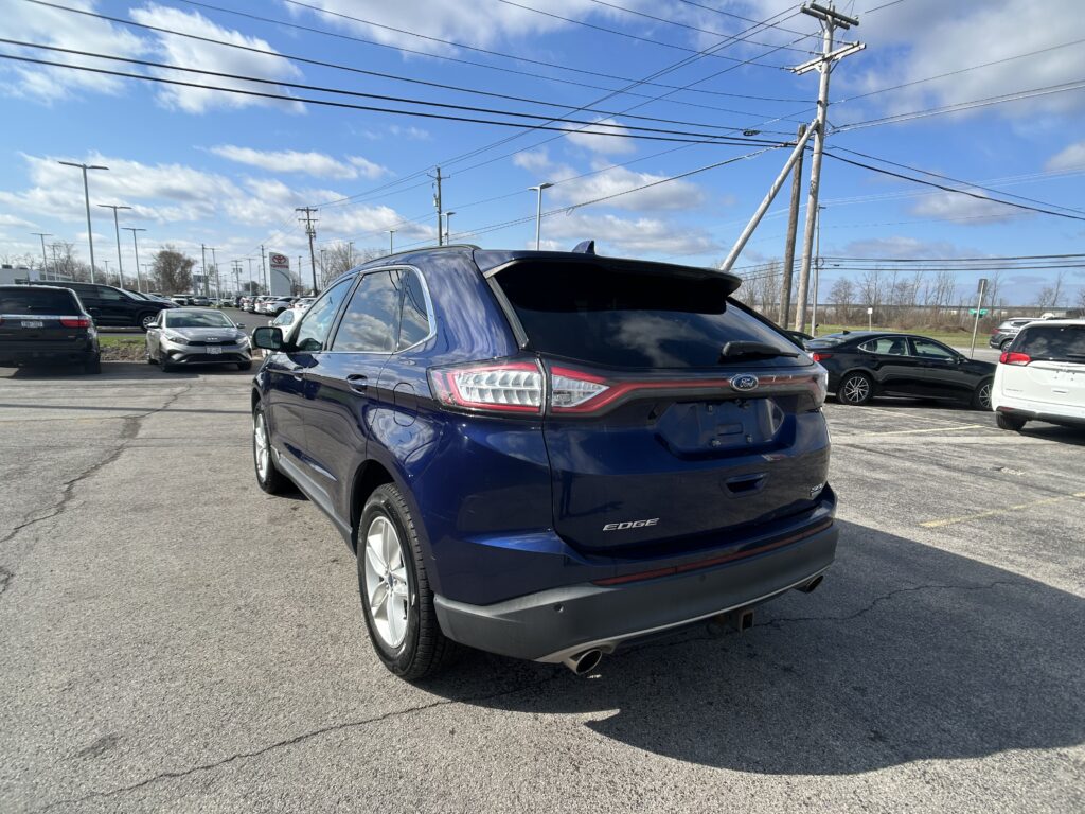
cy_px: 407
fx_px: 815
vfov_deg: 53.1
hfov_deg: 67.3
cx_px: 542
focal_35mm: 26
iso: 50
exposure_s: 1/3704
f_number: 1.5
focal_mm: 5.7
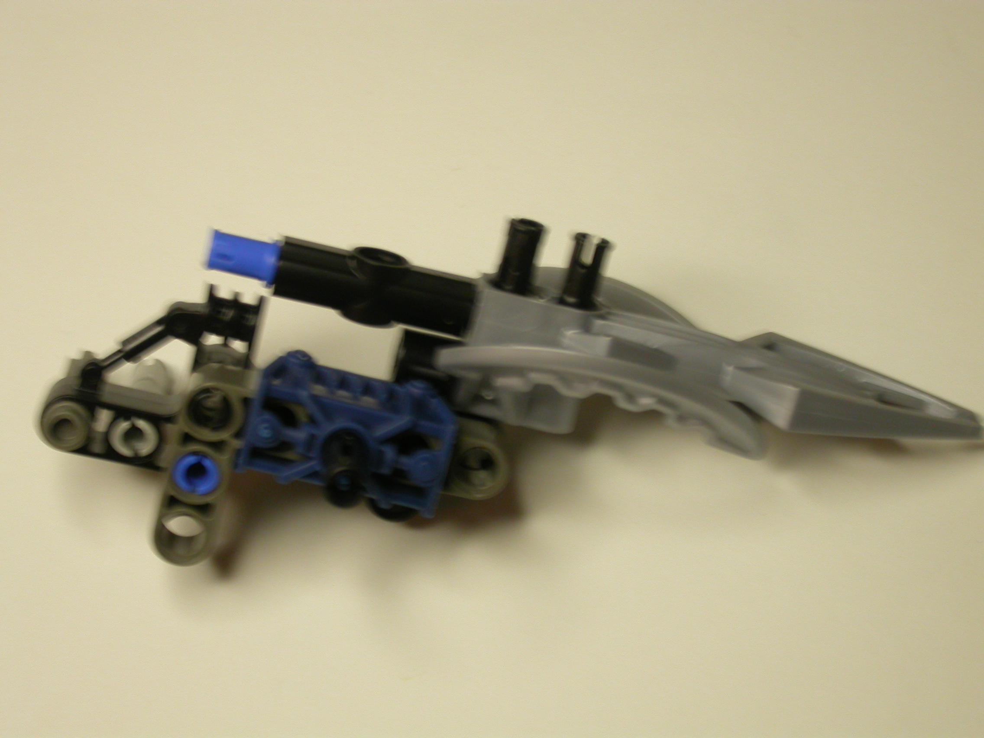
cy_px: 369
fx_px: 2928
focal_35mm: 103
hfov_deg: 19.1
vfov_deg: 14.4
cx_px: 492
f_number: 4
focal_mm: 21.3
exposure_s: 1/32.8
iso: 100
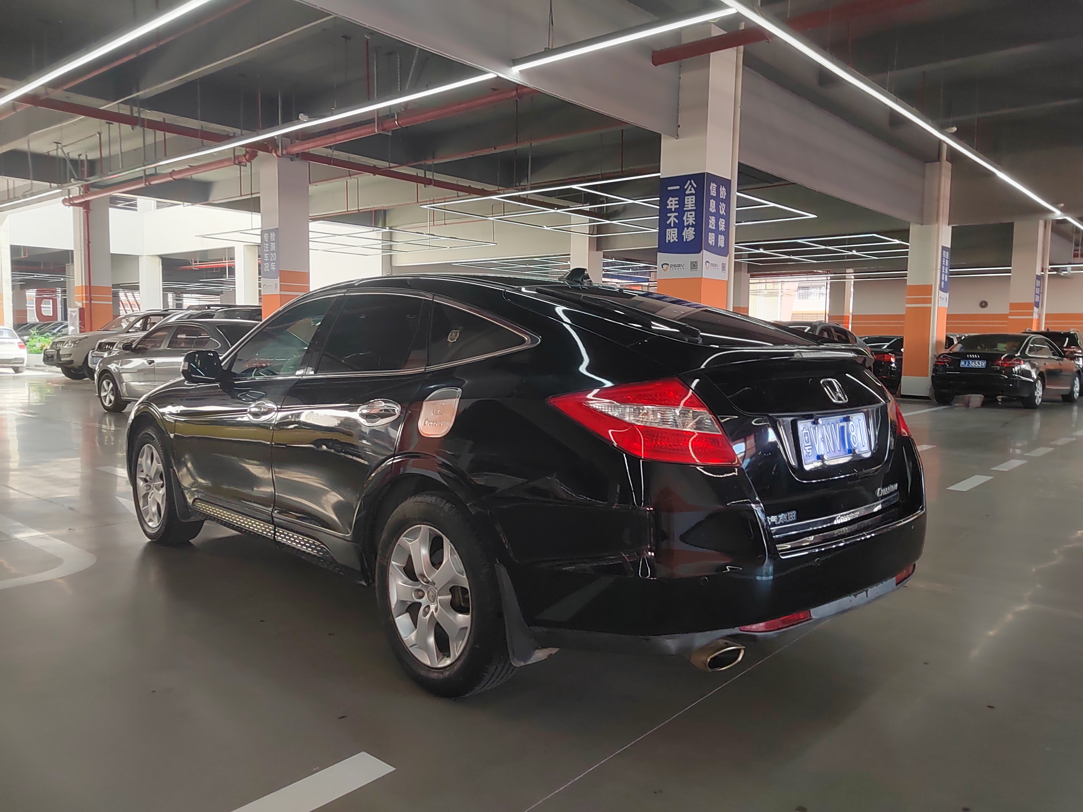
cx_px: 542
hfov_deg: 73.9
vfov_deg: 58.9
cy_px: 406
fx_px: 720
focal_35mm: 23
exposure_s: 1/50
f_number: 1.9
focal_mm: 5.52
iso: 247
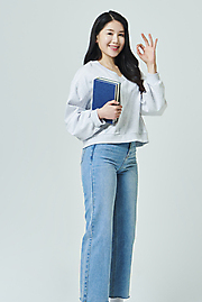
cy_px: 135
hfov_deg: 13.2
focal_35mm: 104
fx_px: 873
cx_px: 136
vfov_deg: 19.6
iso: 100
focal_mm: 70
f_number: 11
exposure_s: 1/125
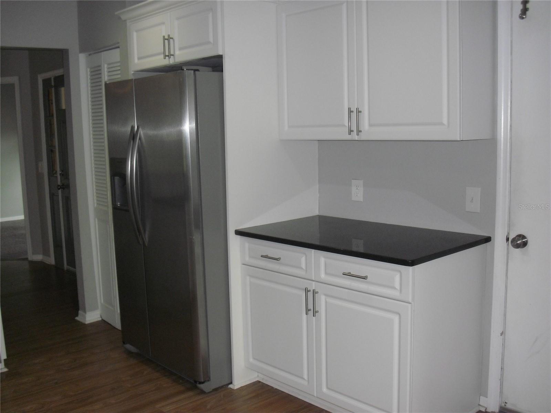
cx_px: 276
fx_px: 605
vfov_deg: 37.7
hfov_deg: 49.0
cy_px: 206
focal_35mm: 38
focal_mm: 6.2
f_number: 2.8
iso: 200
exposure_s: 1/60
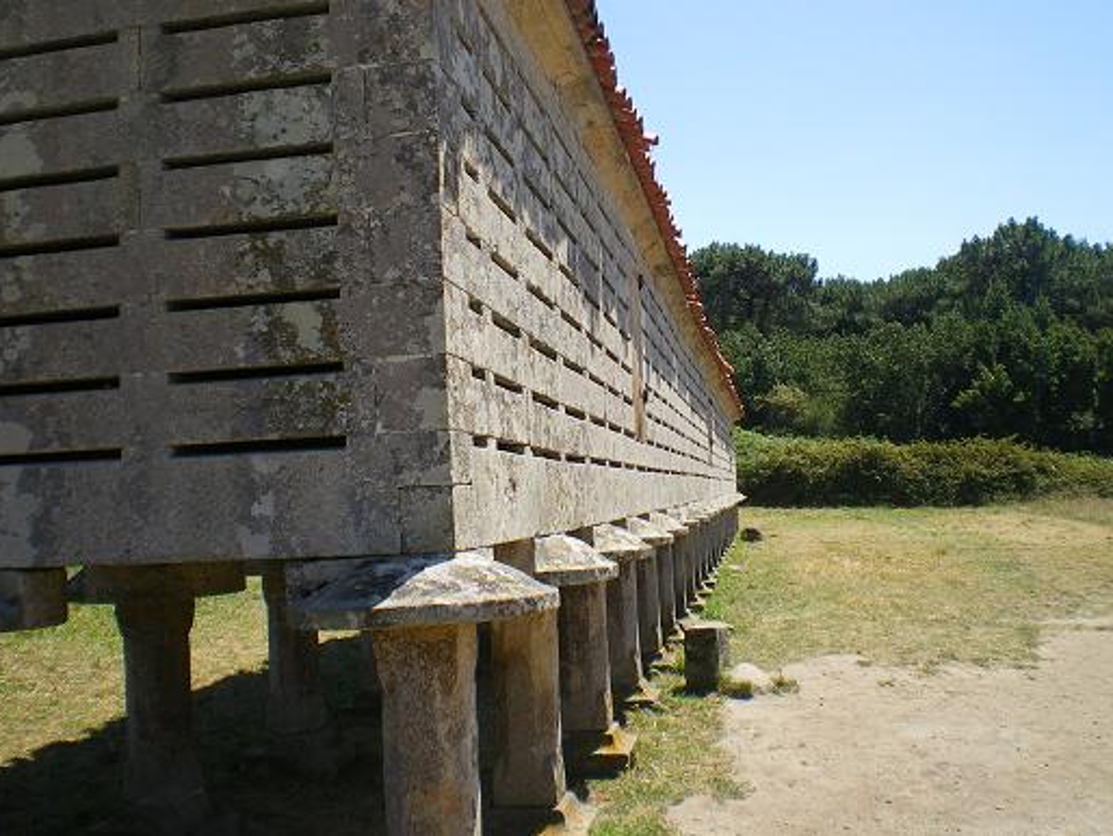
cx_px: 563
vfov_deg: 36.8
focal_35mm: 39
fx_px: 1255
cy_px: 412
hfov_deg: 47.8
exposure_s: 1/250
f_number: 4.6
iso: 64
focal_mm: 6.3
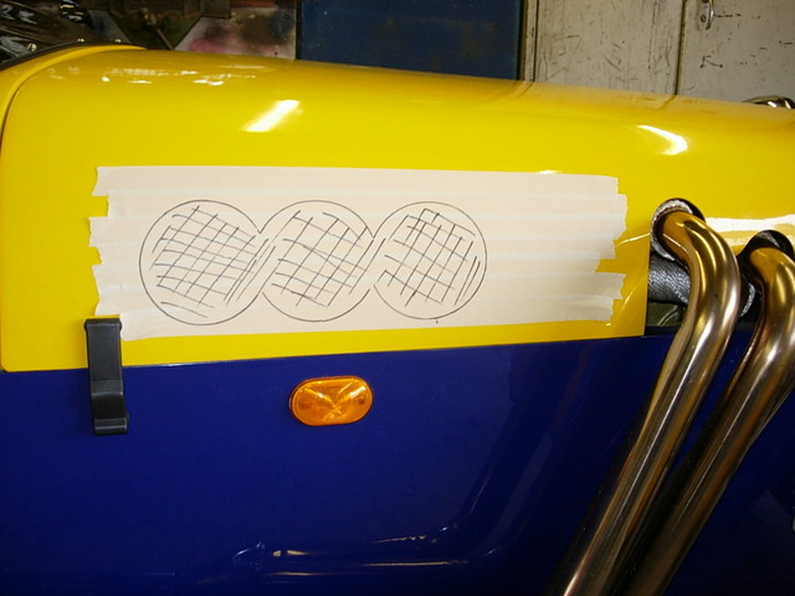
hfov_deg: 49.0
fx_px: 873
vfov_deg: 37.7
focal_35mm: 38
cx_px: 398
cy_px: 298
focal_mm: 7.8
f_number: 2.8
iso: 79
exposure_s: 1/32
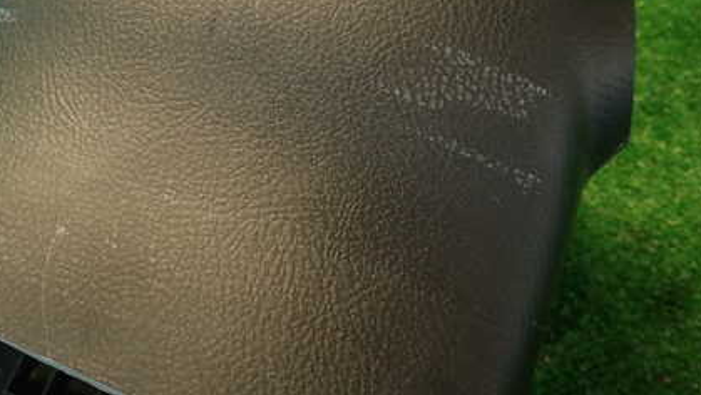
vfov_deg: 30.4
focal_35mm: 39
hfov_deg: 51.2
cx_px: 276
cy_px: 169
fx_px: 725
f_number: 2
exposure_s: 1/40
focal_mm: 4.5
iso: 200
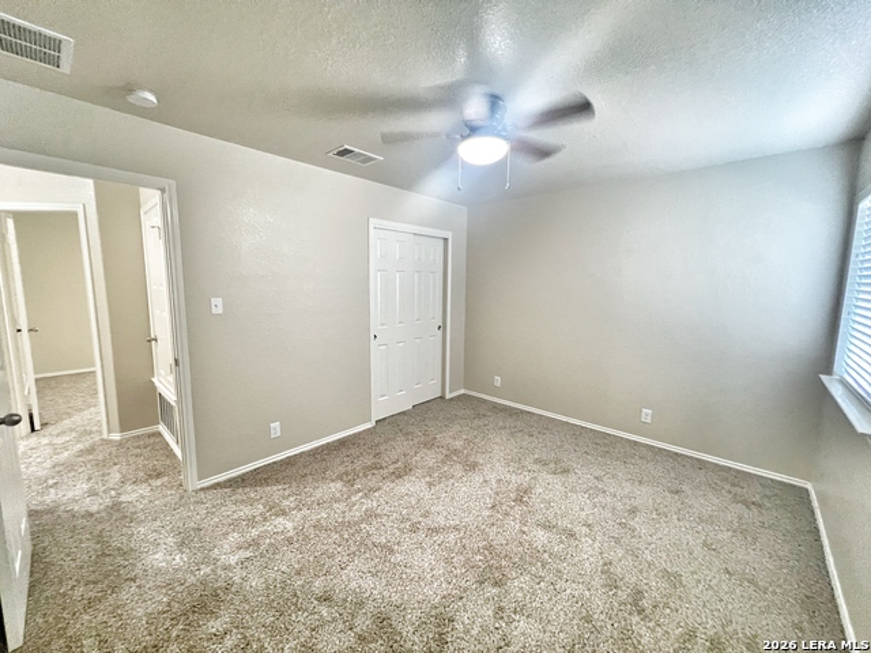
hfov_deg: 106.2
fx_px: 327
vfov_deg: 89.9
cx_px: 436
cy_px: 326
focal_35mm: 13
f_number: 1.8
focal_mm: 1.57
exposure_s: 1/60
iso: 400
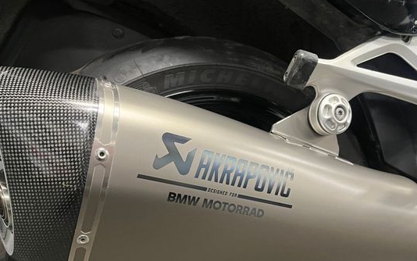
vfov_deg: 38.1
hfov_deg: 58.1
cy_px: 166
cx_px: 217
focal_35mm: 33
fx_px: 375
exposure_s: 1/50
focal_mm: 5.1
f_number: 1.6
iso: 500
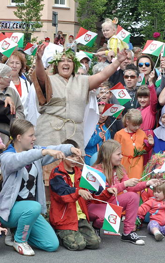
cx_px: 79
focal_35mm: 116
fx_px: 835
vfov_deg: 18.0
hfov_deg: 11.3
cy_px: 132
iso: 1250
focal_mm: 50
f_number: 13
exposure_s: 1/1000
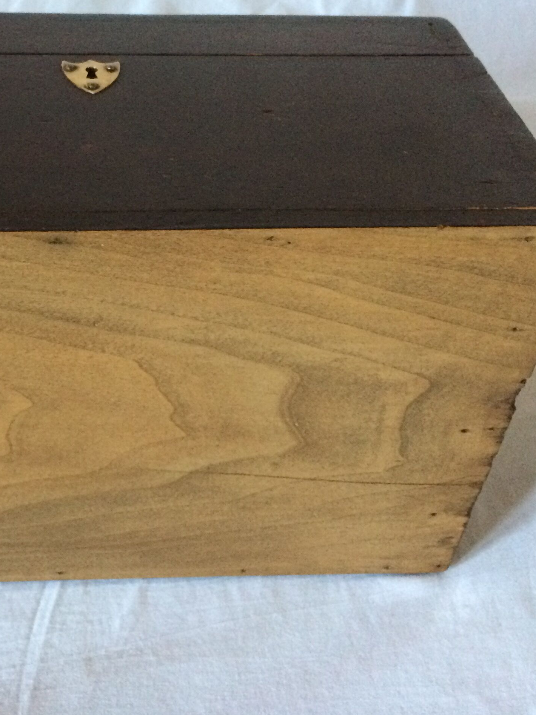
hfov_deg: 28.2
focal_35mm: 50
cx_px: 74
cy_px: 267
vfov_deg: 37.9
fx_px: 1032
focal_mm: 4.15
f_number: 2.2
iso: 320
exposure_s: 1/17
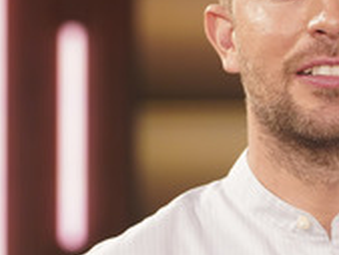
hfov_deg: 8.3
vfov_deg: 6.3
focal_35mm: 236
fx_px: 2313
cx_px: 332
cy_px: 96
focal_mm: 92
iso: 1600
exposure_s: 1/100
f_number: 3.5
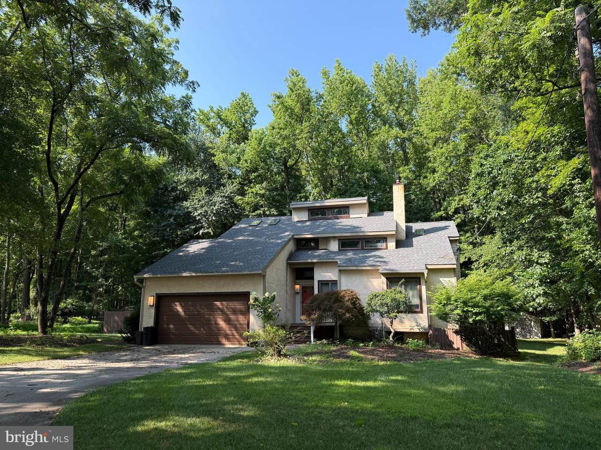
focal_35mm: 24
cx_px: 300
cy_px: 225
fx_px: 417
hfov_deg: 71.6
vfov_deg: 56.8
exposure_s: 1/1075
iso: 100
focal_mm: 6.76
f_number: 1.78
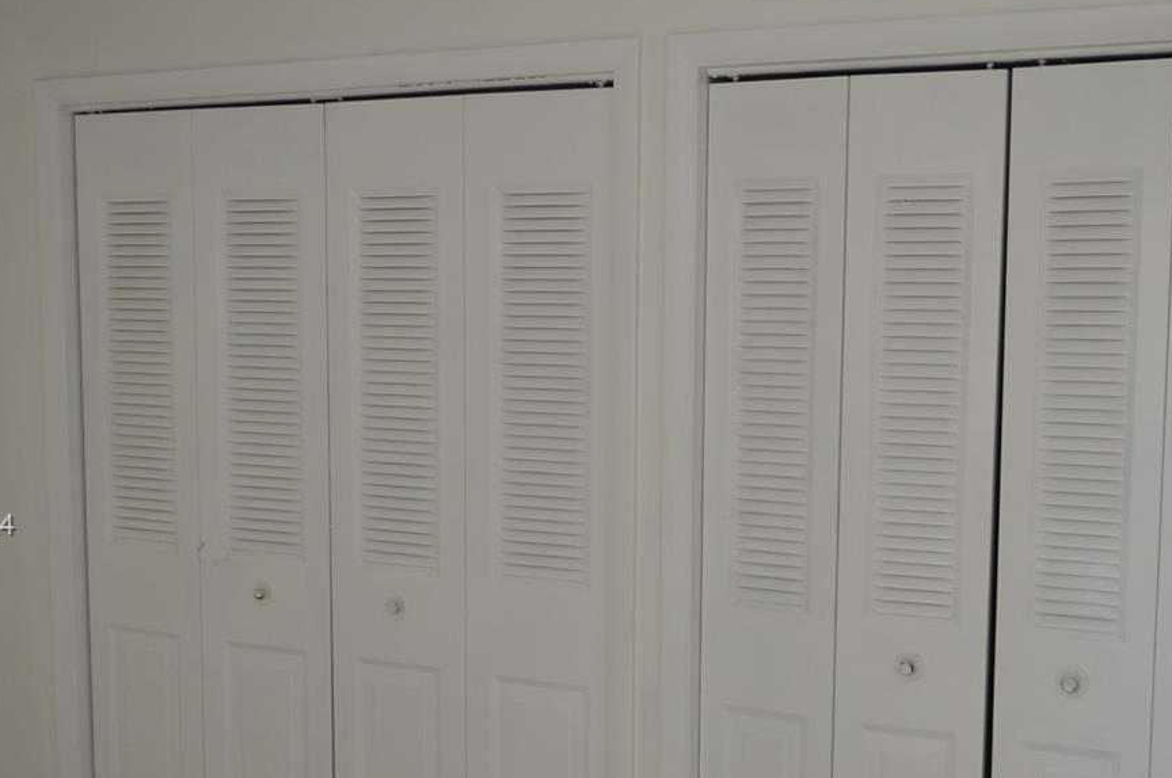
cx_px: 666
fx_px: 1626
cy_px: 528
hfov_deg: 39.6
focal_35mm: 50
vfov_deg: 26.8
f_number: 4
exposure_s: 1/125
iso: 250
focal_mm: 18
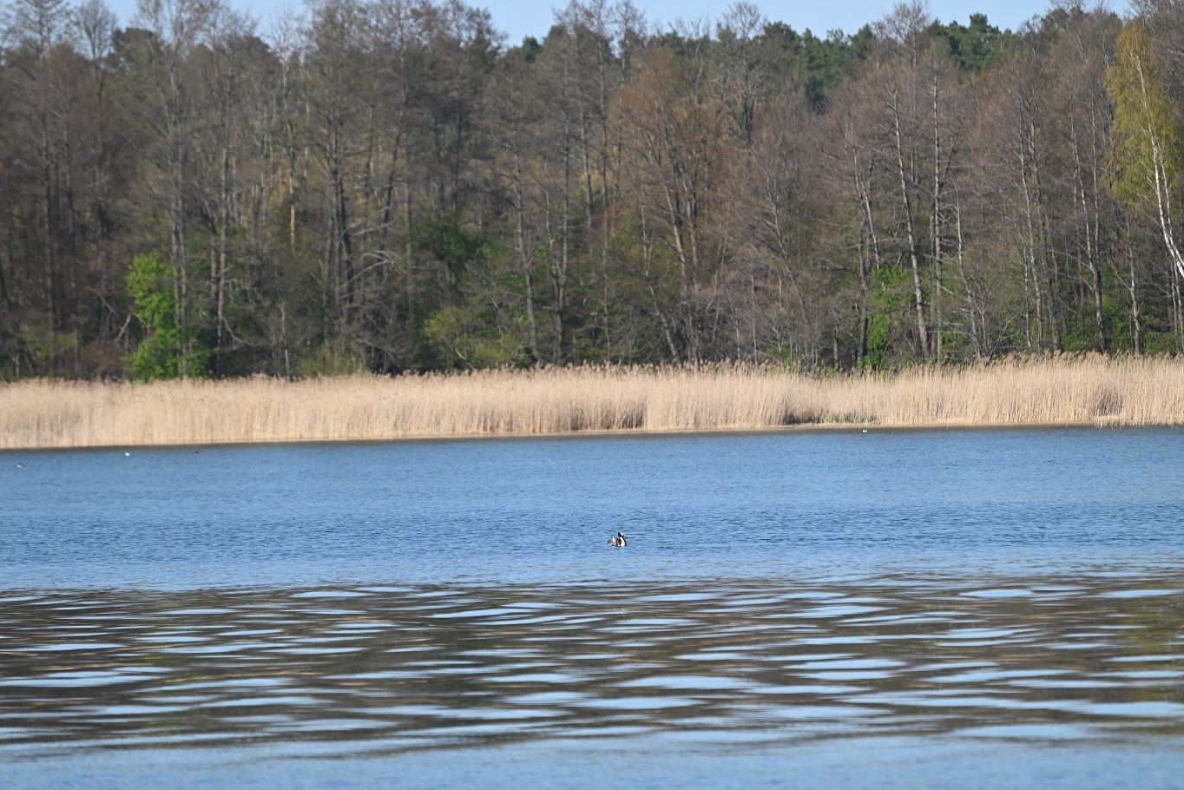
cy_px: 371
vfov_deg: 4.2
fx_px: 10855
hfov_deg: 6.2
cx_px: 615
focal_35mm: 330
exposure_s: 1/1000
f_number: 5.6
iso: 220
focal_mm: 300
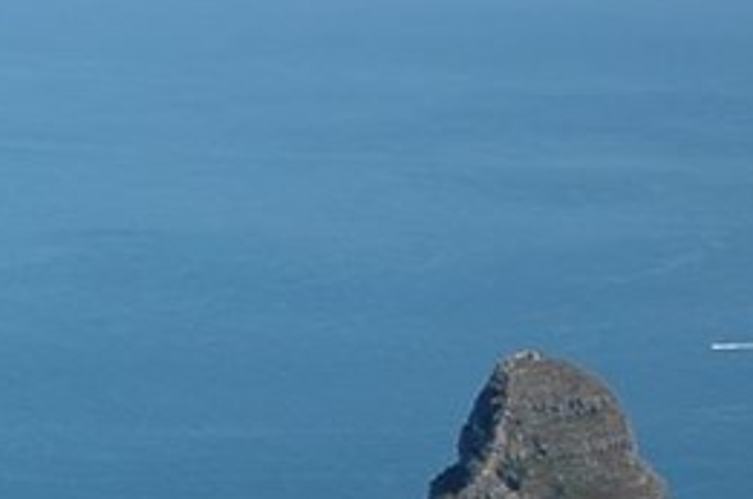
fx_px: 3569
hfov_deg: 11.2
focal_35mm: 171
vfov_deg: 7.9
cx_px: -638
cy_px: 685
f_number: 4
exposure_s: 1/2000
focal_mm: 29
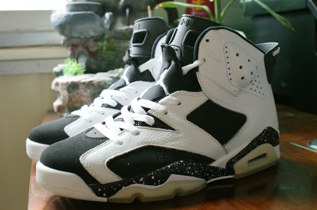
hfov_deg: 43.7
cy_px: 105
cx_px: 158
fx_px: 396
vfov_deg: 29.8
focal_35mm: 45
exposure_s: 1/60
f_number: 5
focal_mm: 30
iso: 200
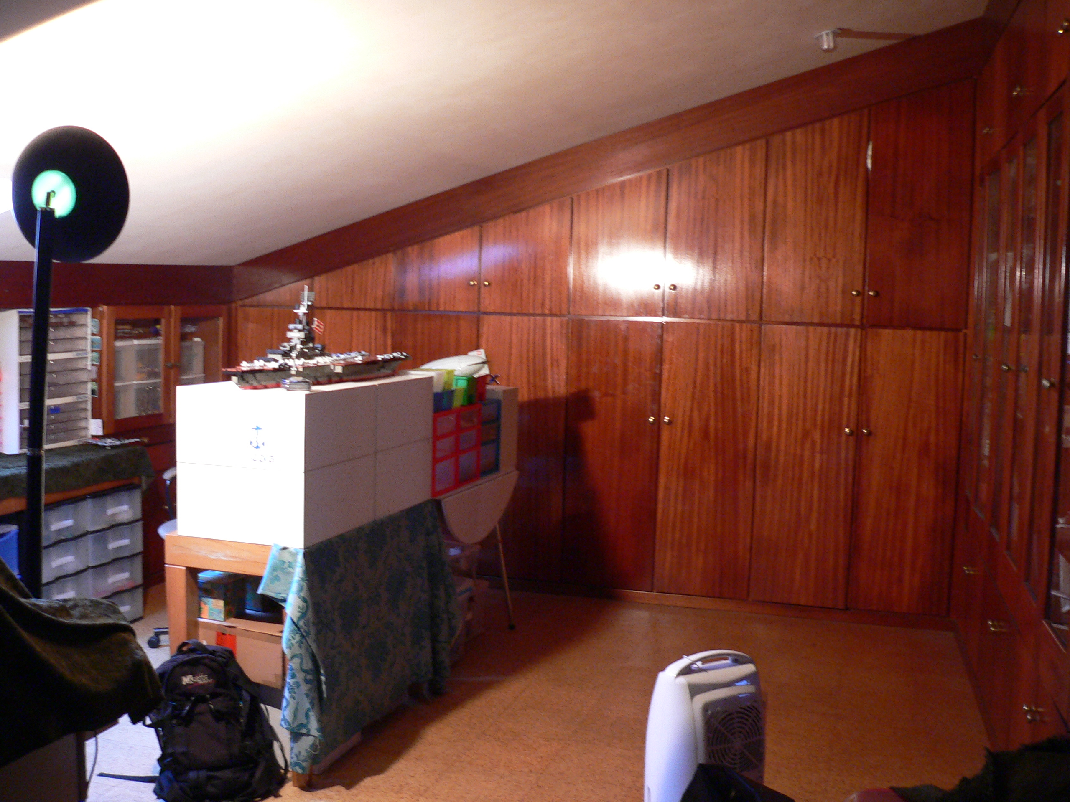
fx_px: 1113
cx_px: 535
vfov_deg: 39.7
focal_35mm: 36
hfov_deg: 51.4
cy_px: 401
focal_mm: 6
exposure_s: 1/8
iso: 200
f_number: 2.8
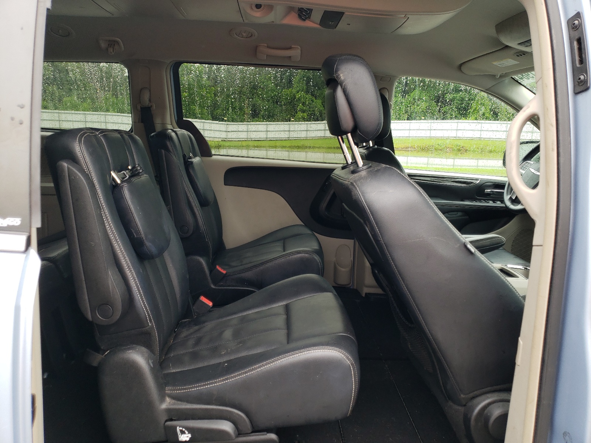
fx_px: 444
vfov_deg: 53.1
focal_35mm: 26
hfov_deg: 67.3
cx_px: 296
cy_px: 222
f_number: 1.5
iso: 50
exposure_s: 1/154
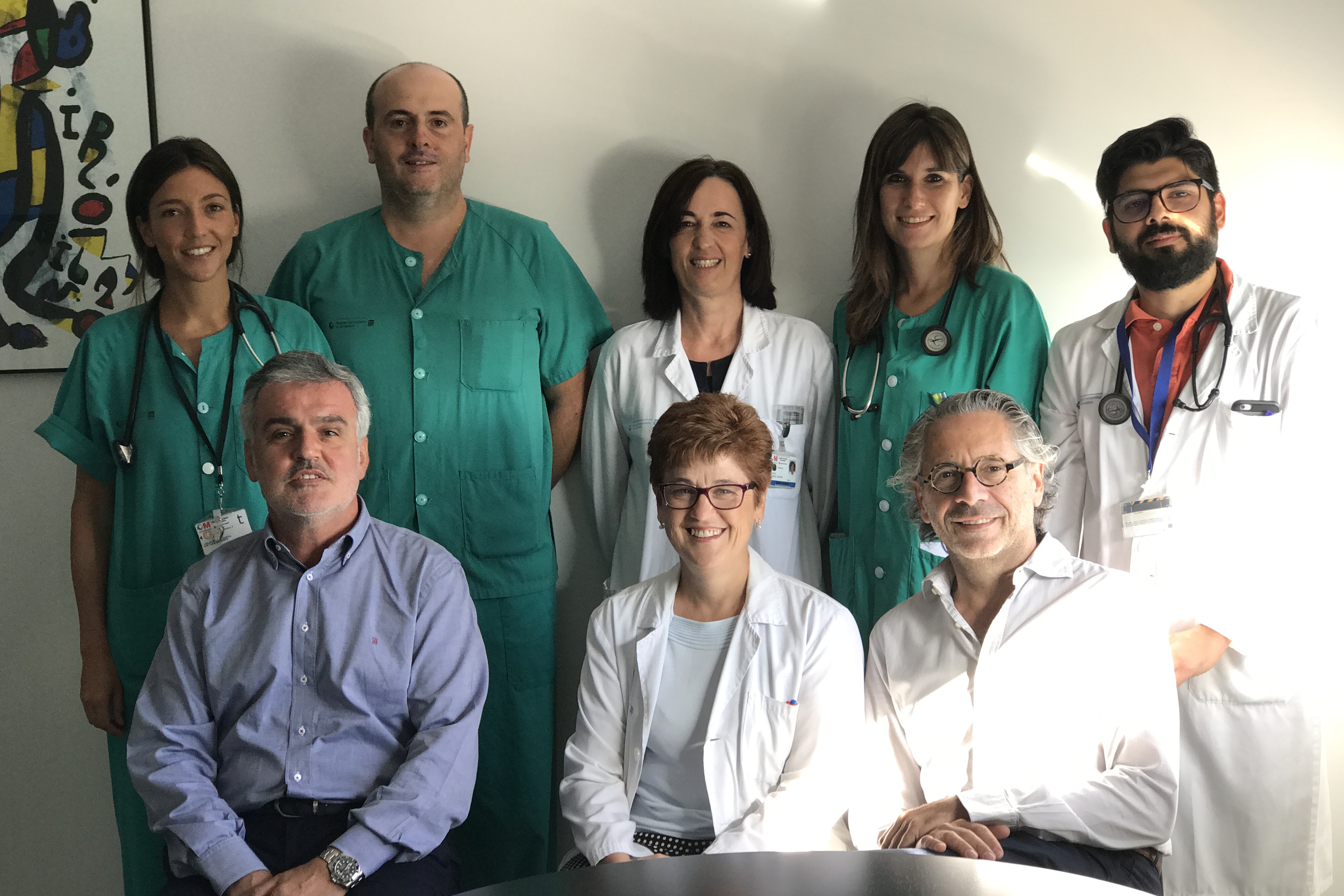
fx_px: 2240
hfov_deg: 33.4
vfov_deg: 22.6
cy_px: 506
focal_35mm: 60
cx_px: 665
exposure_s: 1/50
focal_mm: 6.6
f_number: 2.8
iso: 50
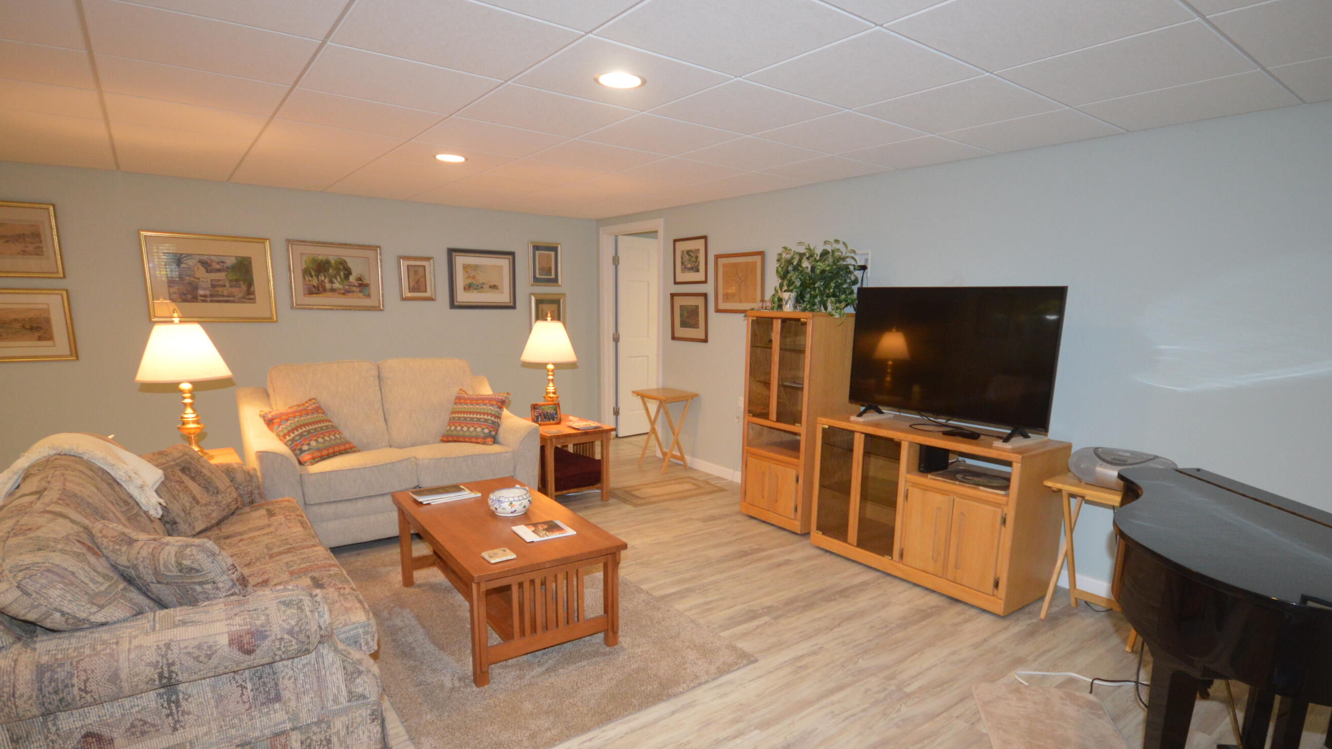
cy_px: 428
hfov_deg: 92.6
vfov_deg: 60.8
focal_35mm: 18
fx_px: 636
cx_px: 693
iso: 1100
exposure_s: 1/60
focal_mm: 10
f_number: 4
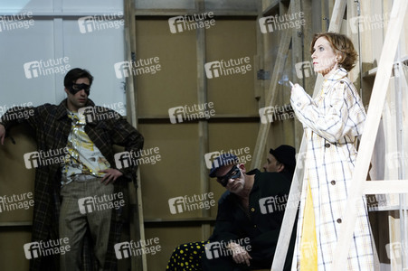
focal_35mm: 200
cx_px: 204
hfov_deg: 10.3
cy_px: 136
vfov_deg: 6.9
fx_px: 2265
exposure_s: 1/30
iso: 3200
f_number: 6.3
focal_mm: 200
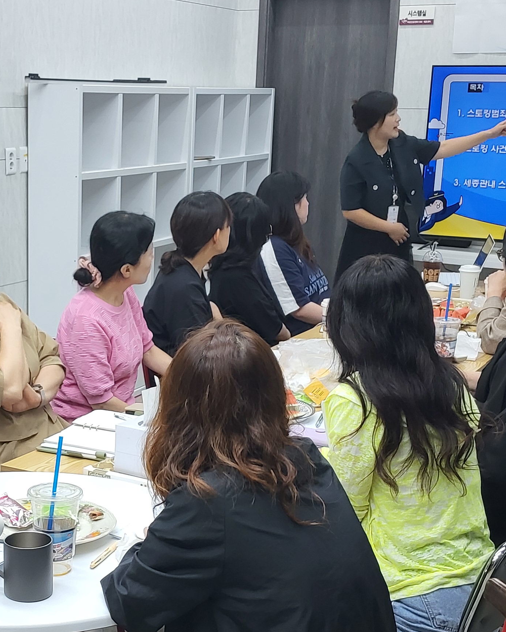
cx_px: 105
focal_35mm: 60
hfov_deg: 25.0
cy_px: 398
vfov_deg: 31.3
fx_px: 1123
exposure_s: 1/100
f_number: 1.8
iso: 100
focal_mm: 3.98
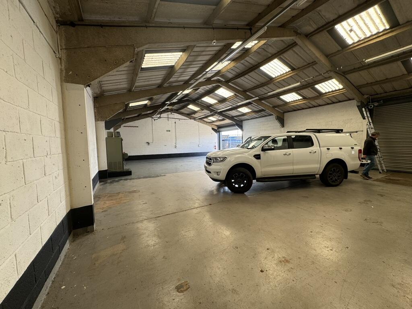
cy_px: 154
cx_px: 206
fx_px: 167
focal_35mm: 14
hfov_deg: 102.1
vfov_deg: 85.7
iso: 50
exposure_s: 1/99
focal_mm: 2.22
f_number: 2.2
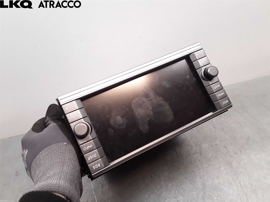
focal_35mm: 28
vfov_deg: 49.7
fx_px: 218
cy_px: 101
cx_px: 135
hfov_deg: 63.4
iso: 100
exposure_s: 1/102
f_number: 1.9
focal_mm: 2.91
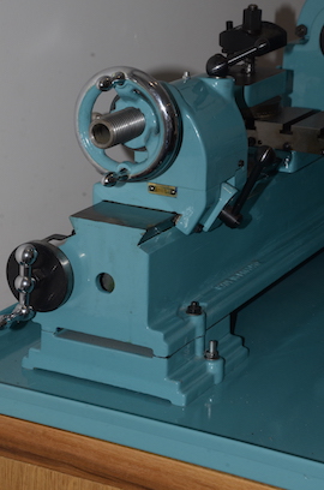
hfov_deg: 13.0
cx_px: 162
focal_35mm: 105
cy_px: 245
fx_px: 1425
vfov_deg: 19.5
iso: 800
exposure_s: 1/60
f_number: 14
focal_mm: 70
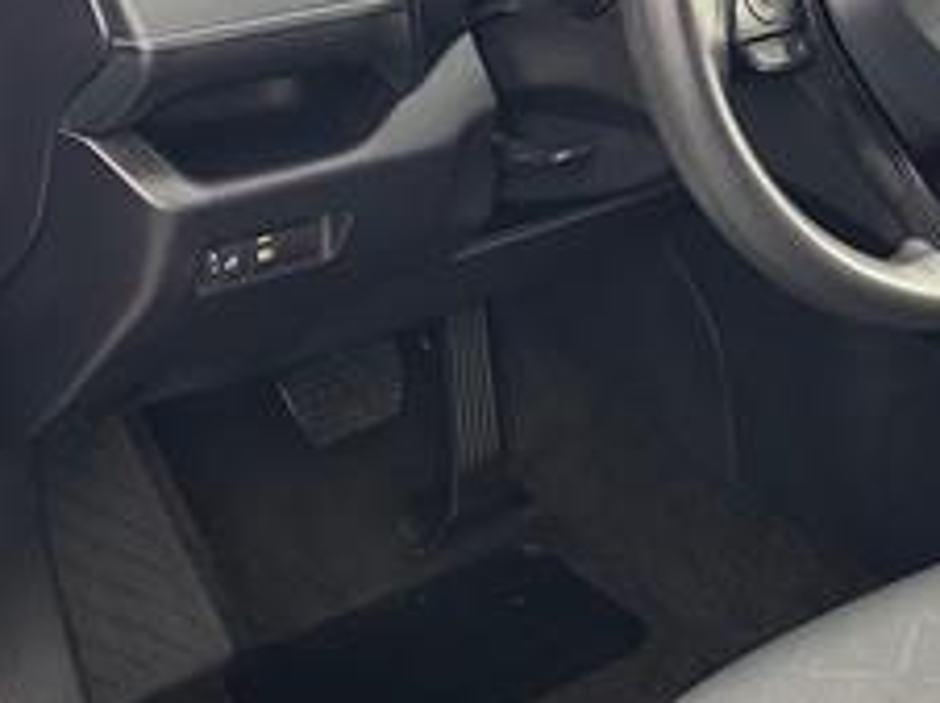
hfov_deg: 28.4
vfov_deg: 21.6
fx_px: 1845
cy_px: 416
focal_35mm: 68
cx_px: 324
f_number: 1.78
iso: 250
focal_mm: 6.86
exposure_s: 1/102
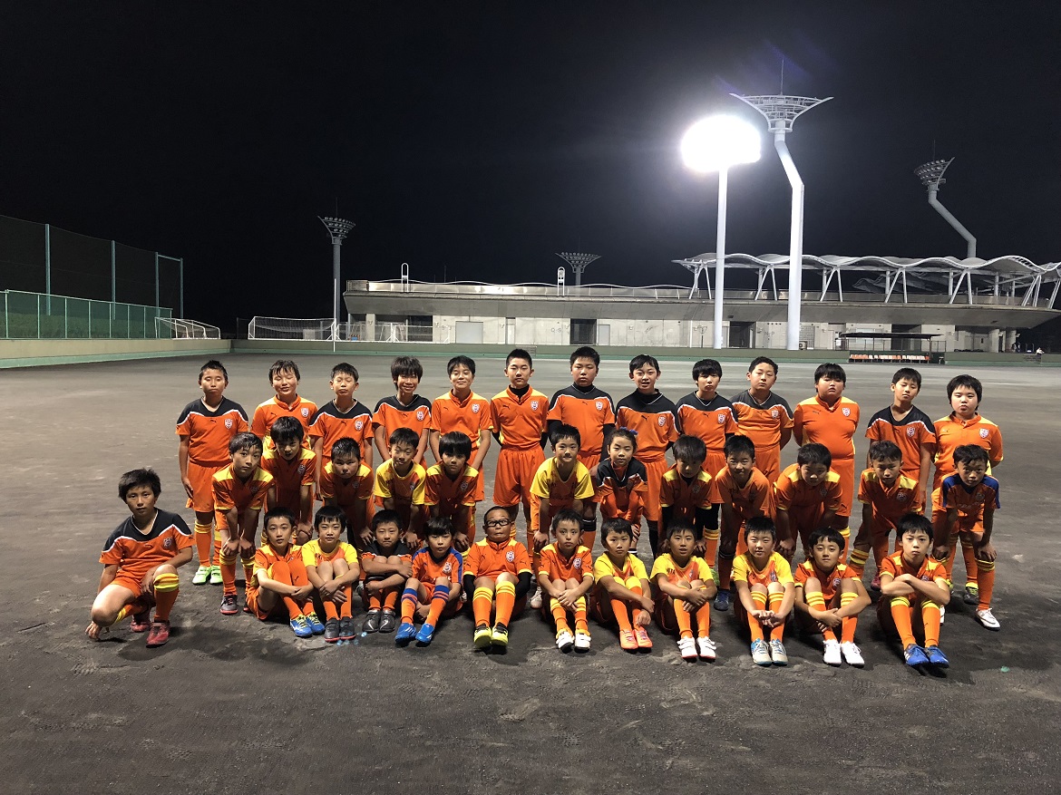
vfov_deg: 49.7
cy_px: 398
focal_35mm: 28
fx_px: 858
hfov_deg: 63.5
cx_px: 530
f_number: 1.8
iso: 100
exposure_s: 1/9
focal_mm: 3.99
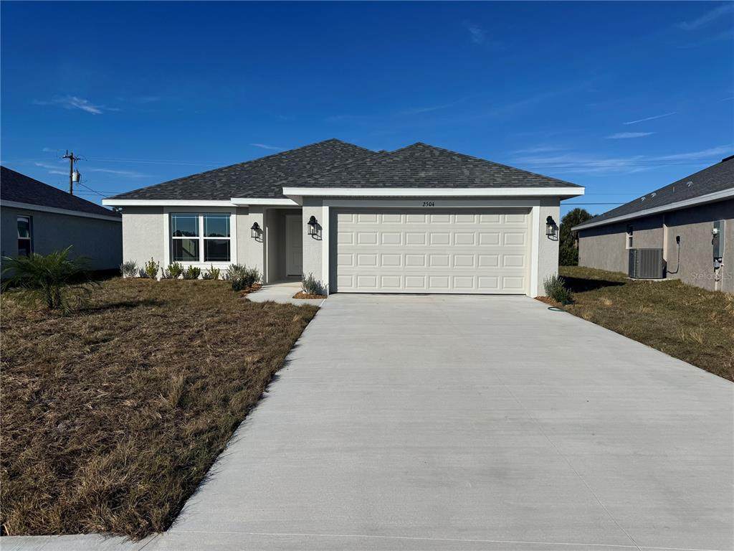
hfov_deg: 71.6
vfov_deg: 56.8
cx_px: 367
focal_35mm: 24
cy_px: 276
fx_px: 509
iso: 80
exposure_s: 1/12346
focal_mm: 6.76
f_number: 1.78
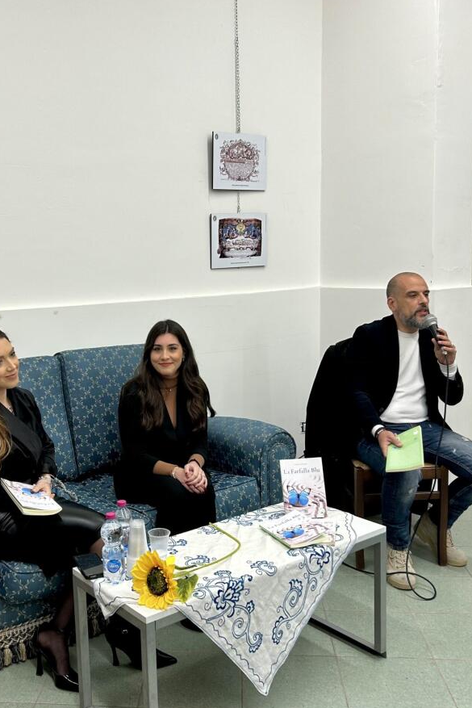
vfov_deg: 51.9
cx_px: 153
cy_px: 358
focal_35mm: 37
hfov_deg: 35.6
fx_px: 727
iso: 50
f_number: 1.5
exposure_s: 1/100
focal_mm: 5.7
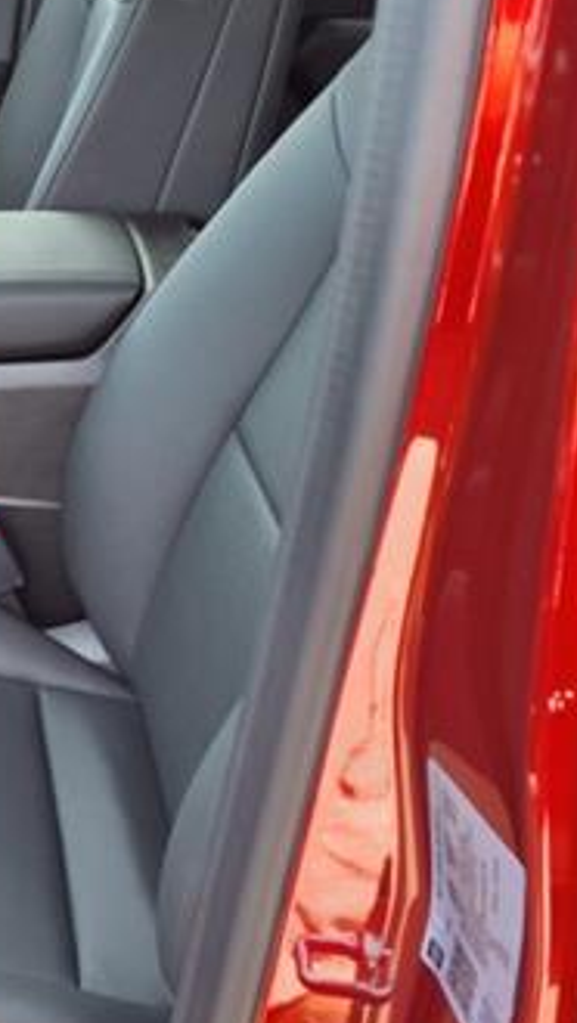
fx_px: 1548
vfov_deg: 36.4
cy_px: 397
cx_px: -292
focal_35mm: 57
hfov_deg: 18.6
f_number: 1.9
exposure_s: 1/120
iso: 40
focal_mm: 3.58
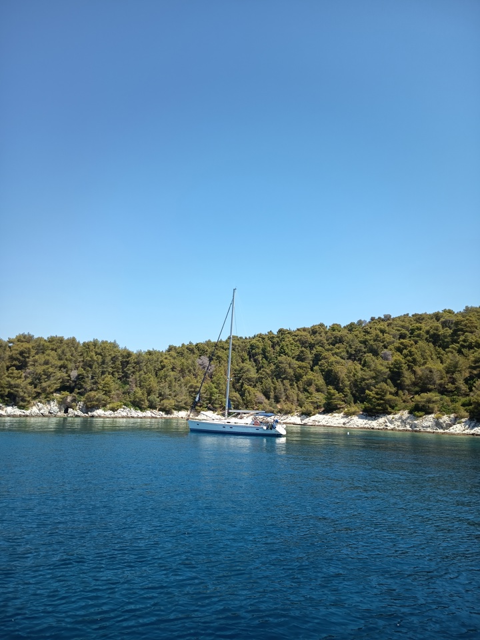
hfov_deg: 56.8
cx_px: 240
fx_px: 444
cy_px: 320
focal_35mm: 24
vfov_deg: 71.6
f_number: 1.7
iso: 50
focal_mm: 5.24
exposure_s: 1/344
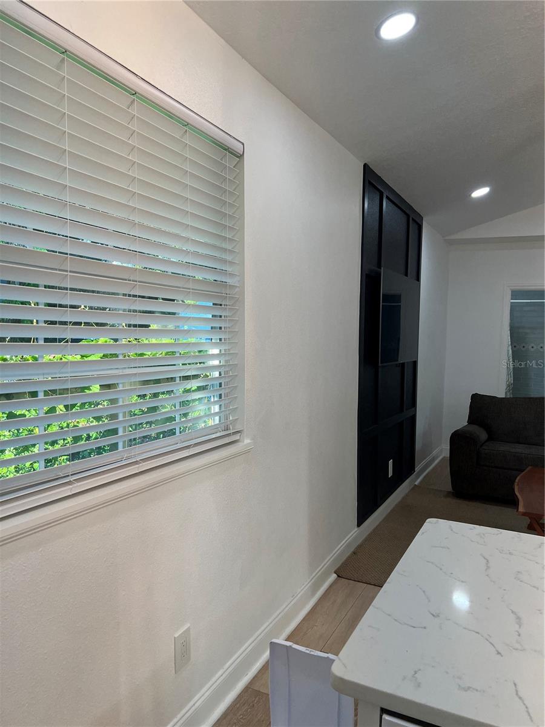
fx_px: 546
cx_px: 272
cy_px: 364
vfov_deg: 67.3
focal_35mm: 26
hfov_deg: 53.1
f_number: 1.5
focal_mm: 5.7
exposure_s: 1/120
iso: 50
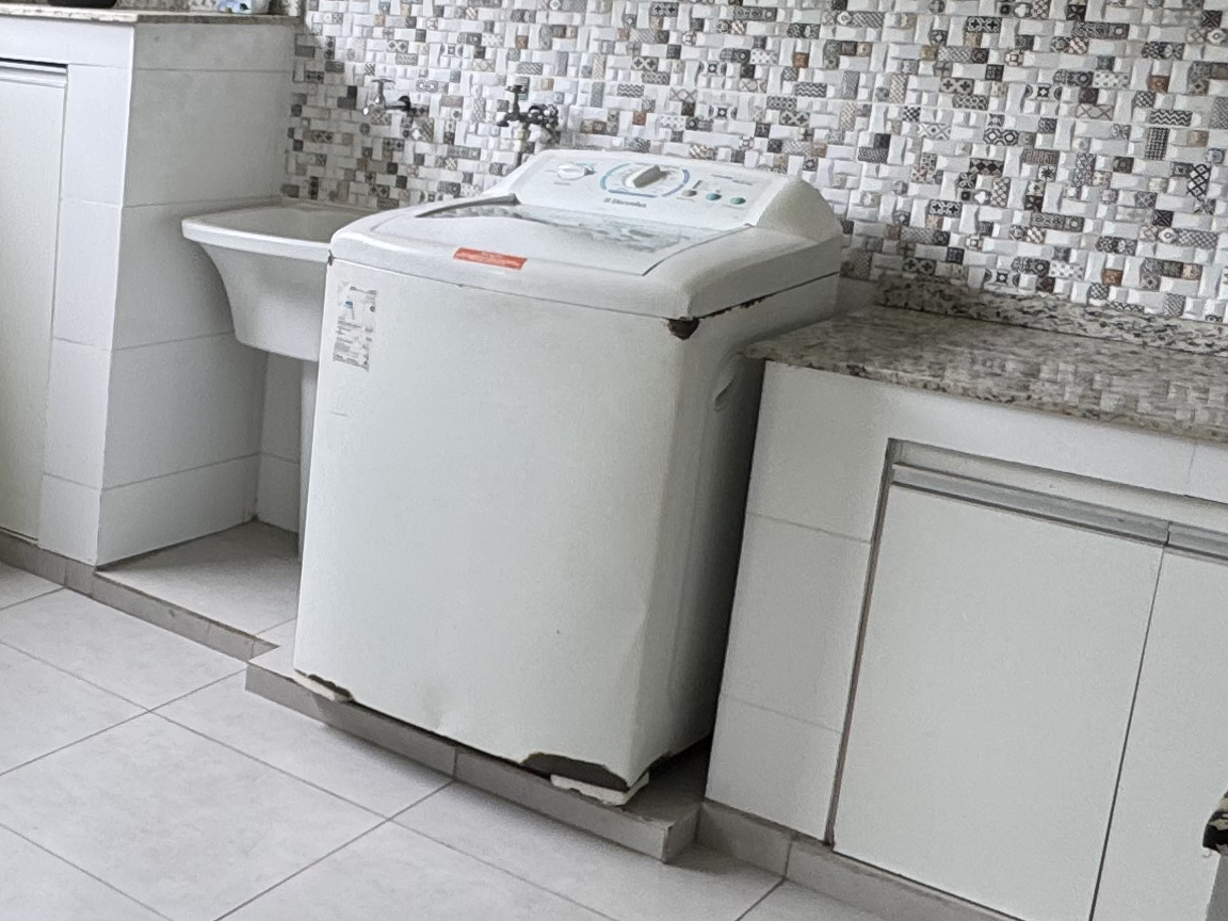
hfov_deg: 34.7
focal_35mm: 49
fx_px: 1738
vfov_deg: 29.5
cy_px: 336
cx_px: -47
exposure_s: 1/99
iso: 50
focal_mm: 2.22
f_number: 2.2
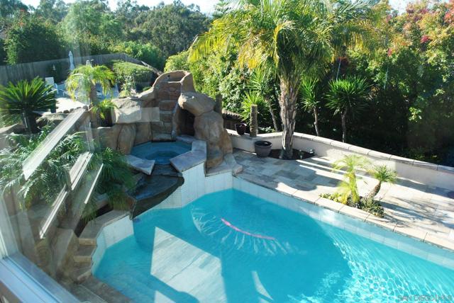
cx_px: 227
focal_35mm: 27
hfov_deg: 67.3
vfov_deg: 48.0
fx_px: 341
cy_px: 152
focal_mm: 18
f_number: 5.6
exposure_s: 1/125
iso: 200
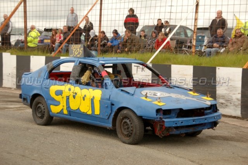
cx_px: 124
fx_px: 568
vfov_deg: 16.5
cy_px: 82
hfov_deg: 24.6
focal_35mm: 82
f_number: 5.3
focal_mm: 55
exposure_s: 1/500
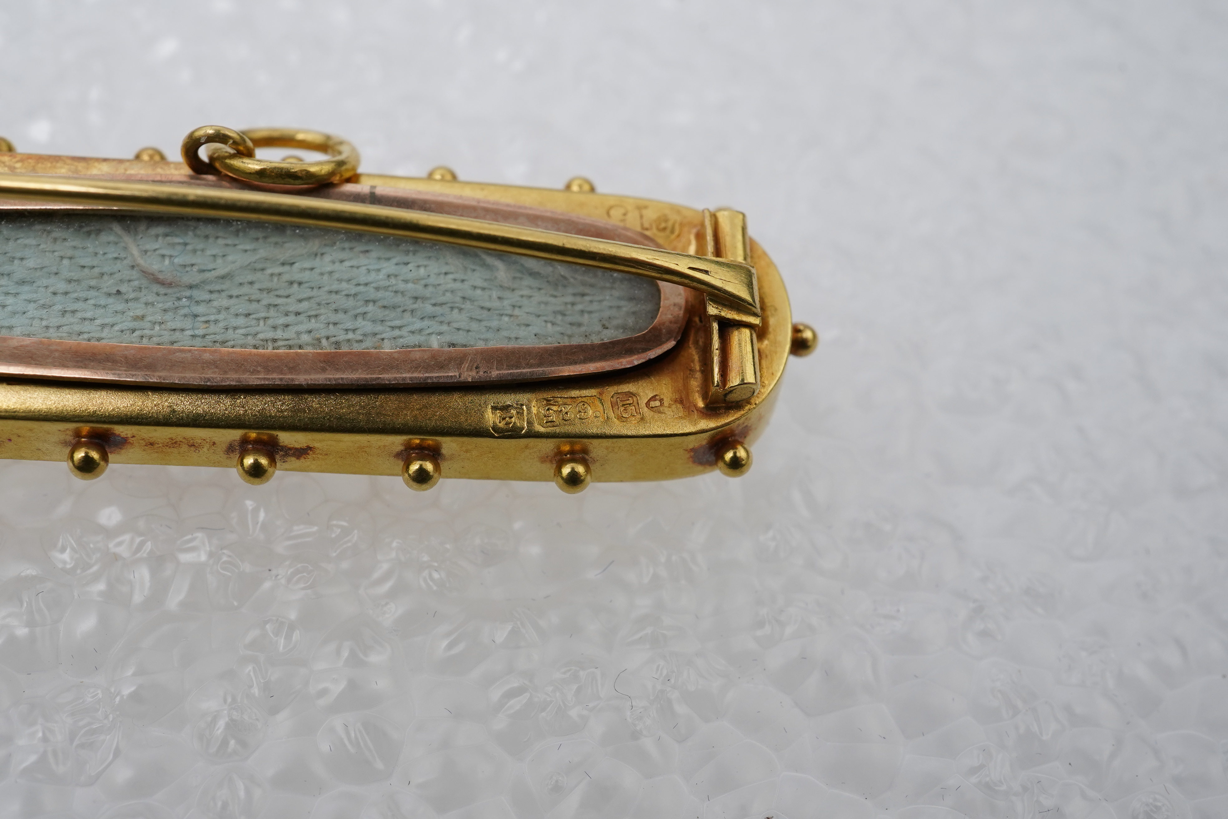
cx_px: 614
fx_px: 1535
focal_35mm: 45
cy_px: 410
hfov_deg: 43.6
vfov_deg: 29.9
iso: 500
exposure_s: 1/100
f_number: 22
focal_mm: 30
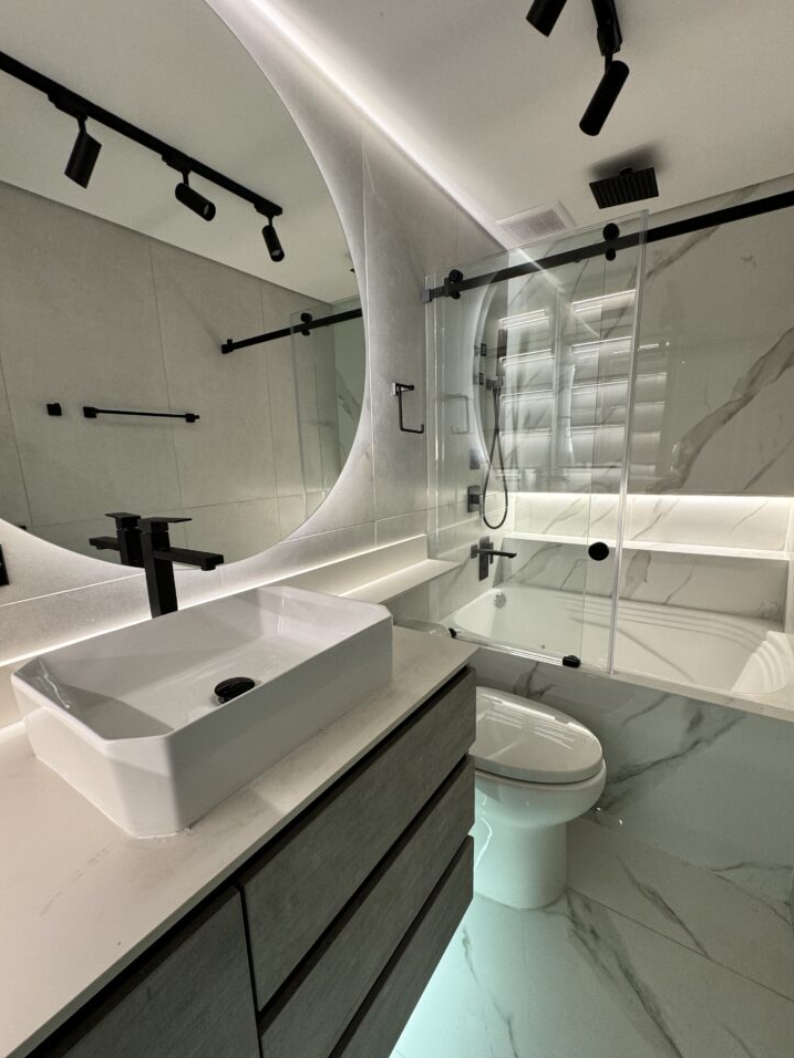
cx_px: 388
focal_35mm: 15
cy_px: 550
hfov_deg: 81.7
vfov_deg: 98.1
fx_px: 459
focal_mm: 2.22
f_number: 2.2
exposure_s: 1/60
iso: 160
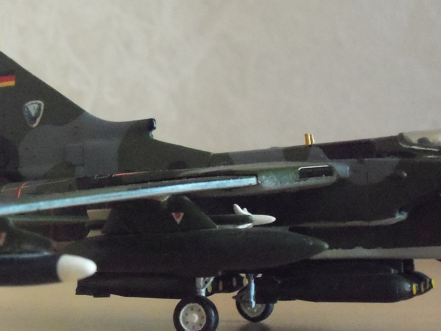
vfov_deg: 19.6
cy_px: 224
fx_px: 956
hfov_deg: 25.7
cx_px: 110
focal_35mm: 75
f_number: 3.9
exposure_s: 1/25
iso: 800
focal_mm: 8.7
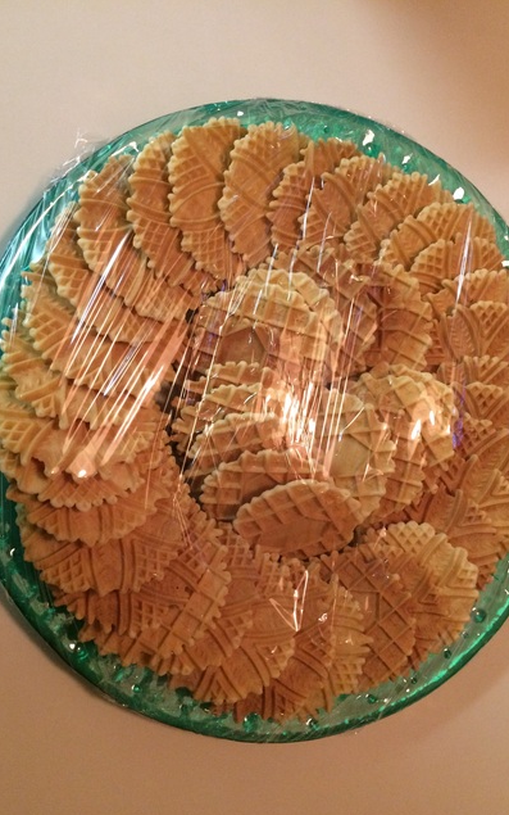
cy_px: 409
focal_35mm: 31
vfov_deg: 61.2
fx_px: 688
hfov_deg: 40.6
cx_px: 265
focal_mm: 4.15
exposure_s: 1/17
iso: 250
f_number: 2.2
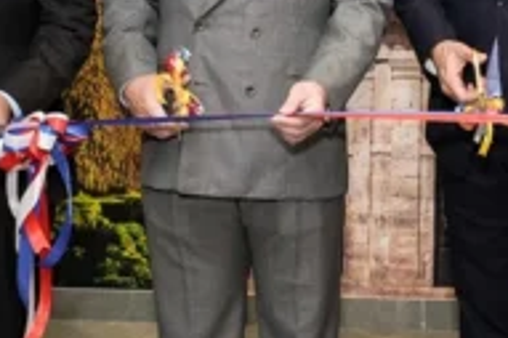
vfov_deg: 13.5
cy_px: 7
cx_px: 569
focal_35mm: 100
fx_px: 1409
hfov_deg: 19.5
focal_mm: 25.5
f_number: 5.6
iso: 640
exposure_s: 1/200
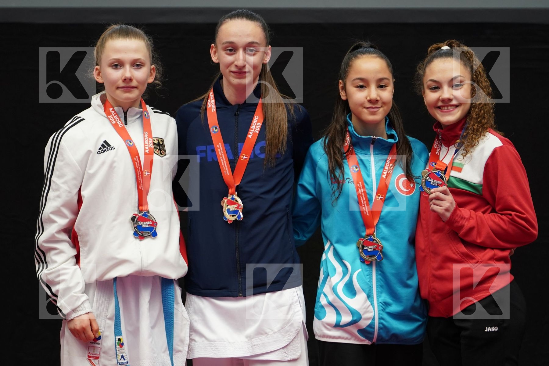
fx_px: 3202
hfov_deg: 9.8
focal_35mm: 210
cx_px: 274
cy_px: 183
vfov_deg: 6.5
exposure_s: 1/320
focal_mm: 140
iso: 1250
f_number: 2.8
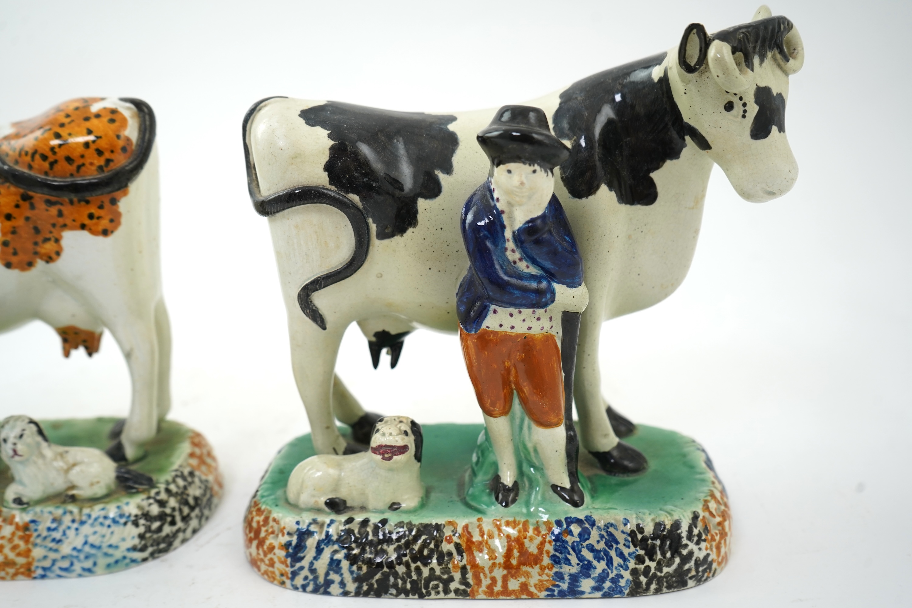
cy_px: 304
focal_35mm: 37
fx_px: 937
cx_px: 456
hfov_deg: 51.9
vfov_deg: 35.9
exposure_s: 1/50
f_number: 6.3
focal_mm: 37
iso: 500
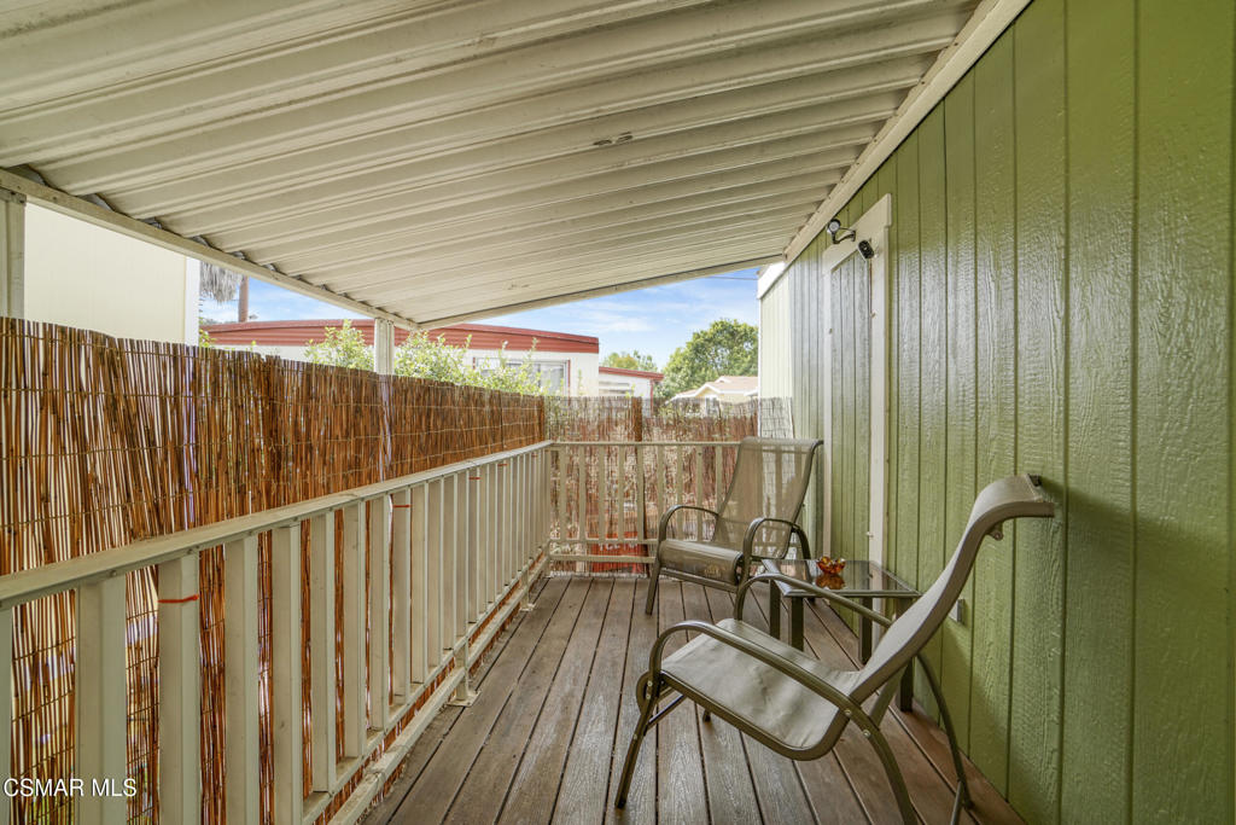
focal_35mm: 15
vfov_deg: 77.3
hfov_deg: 100.4
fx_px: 515
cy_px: 412
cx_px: 618
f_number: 8
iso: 100
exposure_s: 1/50
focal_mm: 10
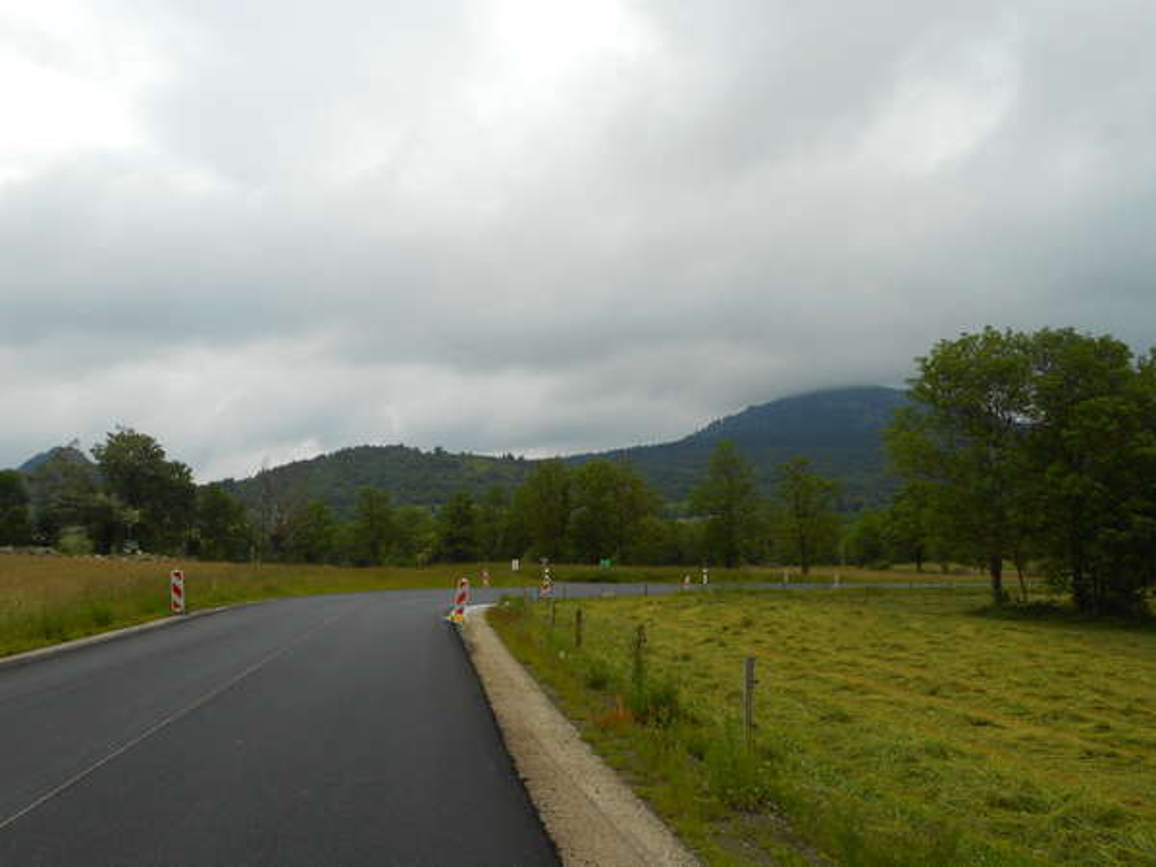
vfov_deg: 41.8
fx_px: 1135
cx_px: 578
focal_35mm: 34
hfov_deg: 54.0
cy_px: 434
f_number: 4.2
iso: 80
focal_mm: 6
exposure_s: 1/320
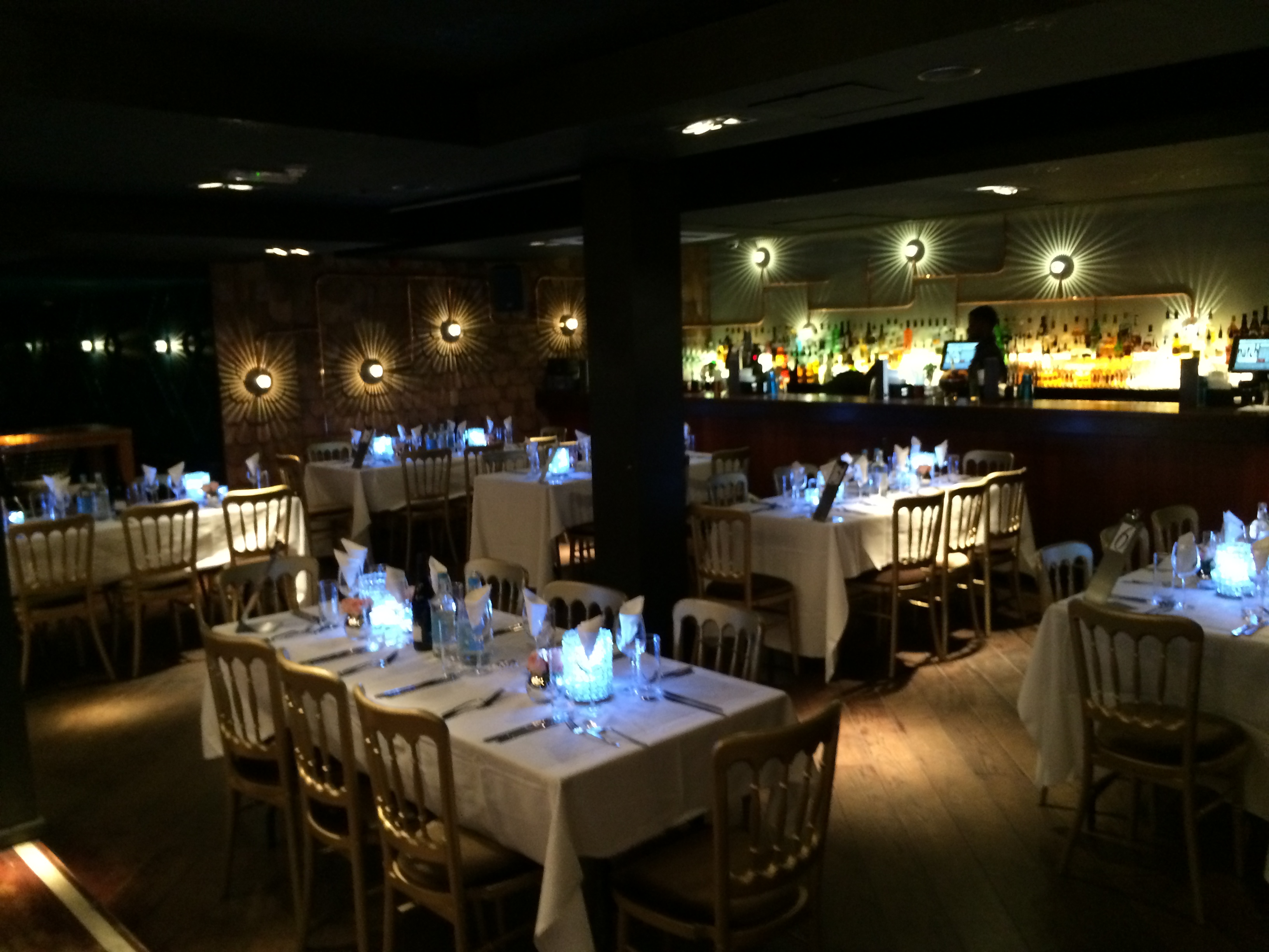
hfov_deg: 60.0
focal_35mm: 30
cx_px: 634
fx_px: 1100
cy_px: 476
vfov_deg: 46.8
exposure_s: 1/20
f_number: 2.2
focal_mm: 4.12
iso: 320
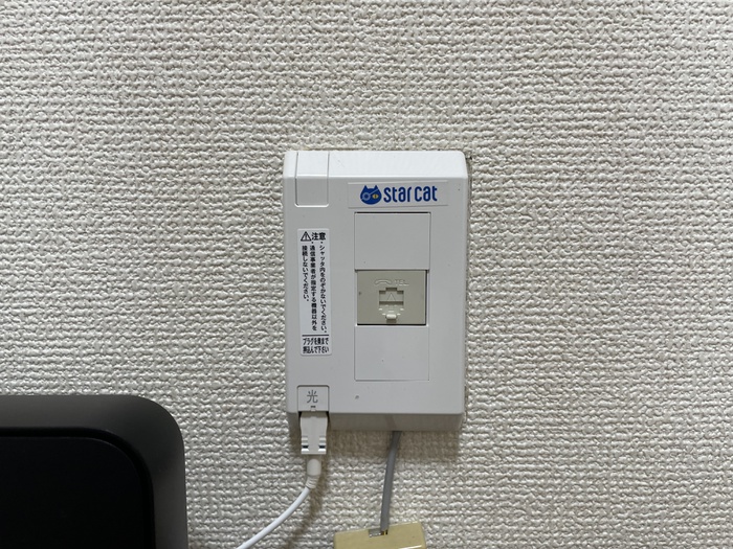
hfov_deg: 67.3
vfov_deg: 53.1
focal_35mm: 26
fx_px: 551
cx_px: 366
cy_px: 274
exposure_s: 1/120
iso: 125
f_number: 1.6
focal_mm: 4.2
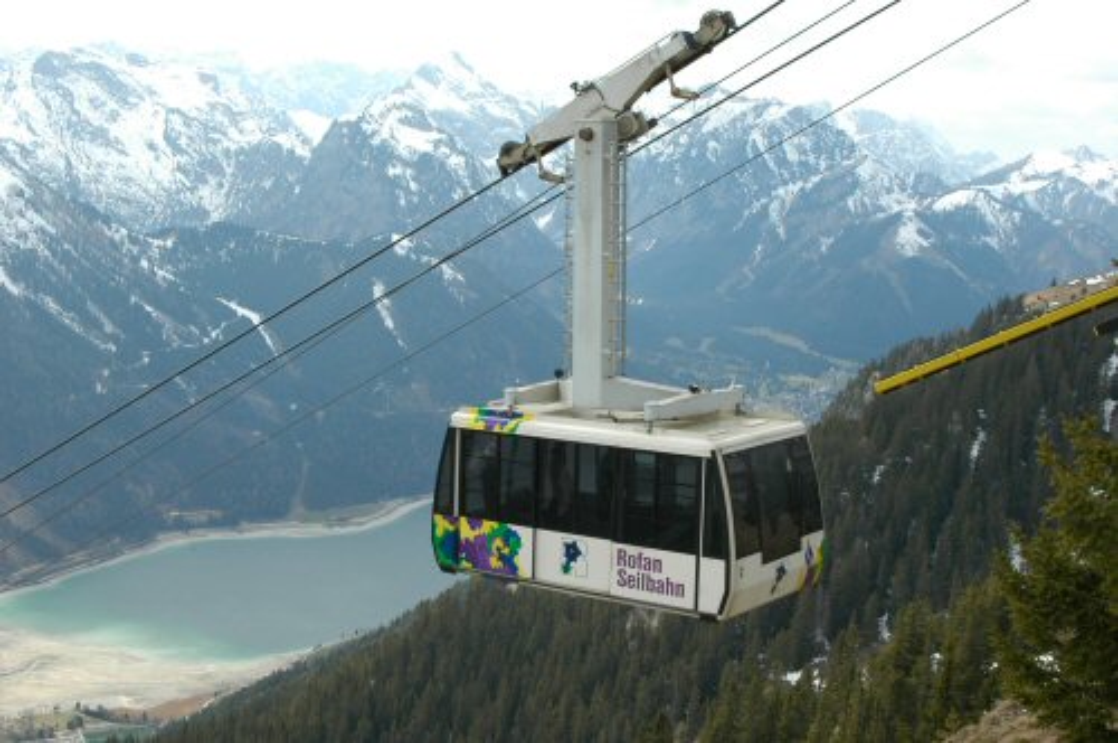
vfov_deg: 25.7
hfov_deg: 37.9
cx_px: 559
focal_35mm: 52
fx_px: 1628
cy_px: 372
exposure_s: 1/160
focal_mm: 35
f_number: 11
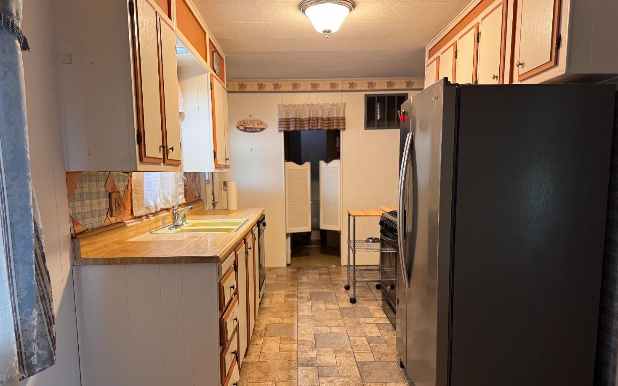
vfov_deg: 47.4
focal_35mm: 26
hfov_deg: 70.4
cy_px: 228
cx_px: 304
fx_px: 438
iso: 400
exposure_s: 1/60
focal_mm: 6.76
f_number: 1.78
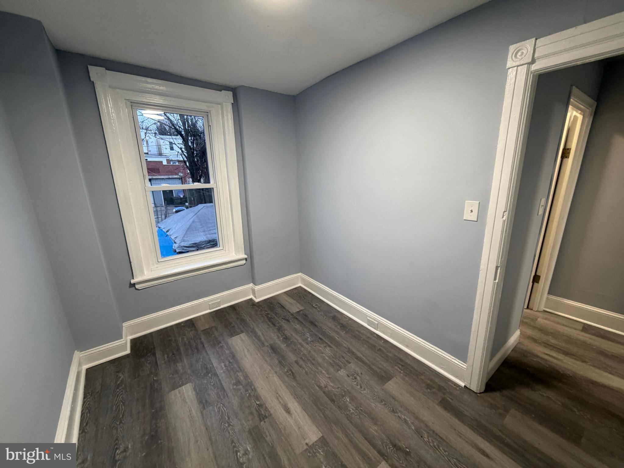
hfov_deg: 102.1
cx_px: 312
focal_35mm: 14
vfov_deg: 85.7
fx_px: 252
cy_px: 234
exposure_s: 1/60
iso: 200
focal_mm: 2.22
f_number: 2.2
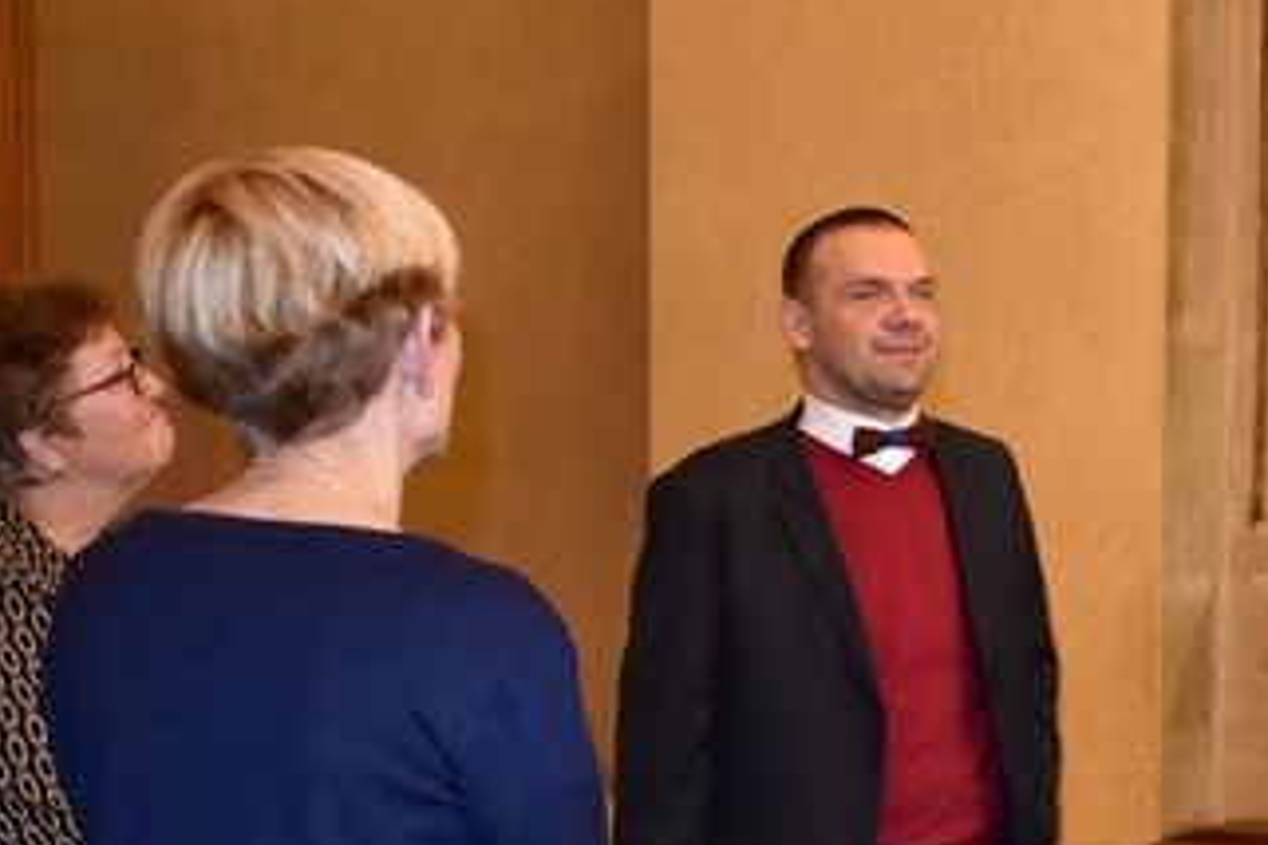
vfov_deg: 15.6
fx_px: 3029
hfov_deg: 21.8
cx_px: 1541
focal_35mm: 86
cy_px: 827
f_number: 3.5
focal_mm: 18
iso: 900
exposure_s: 1/60
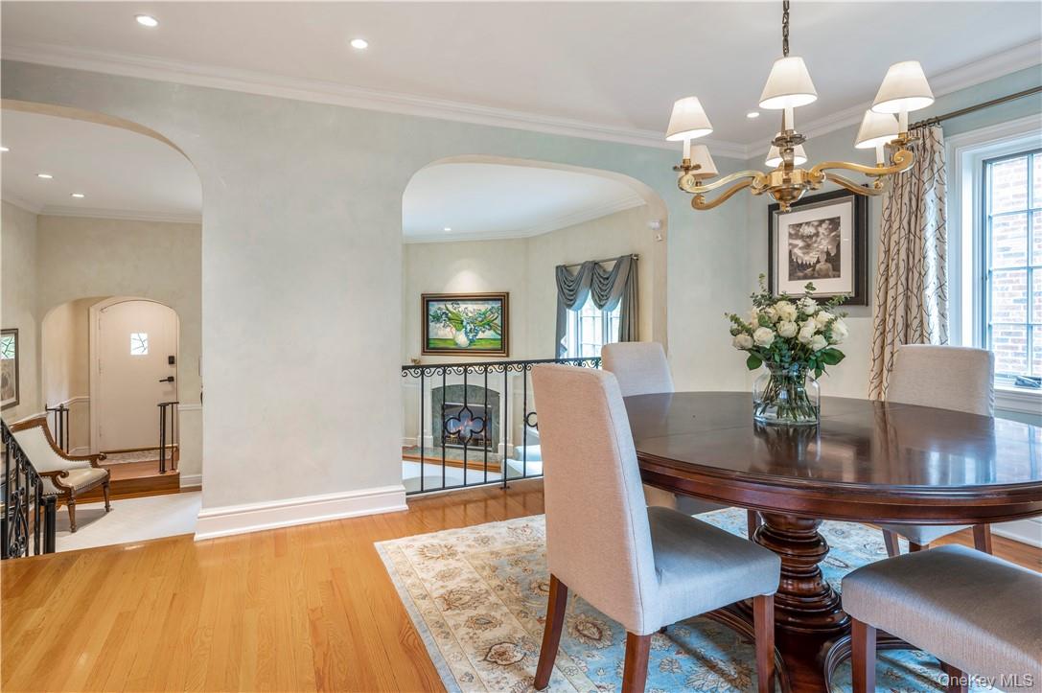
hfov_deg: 86.9
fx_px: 550
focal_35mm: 19
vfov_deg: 64.5
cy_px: 346
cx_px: 521
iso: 200
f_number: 11
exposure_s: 1/1.25
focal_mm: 19
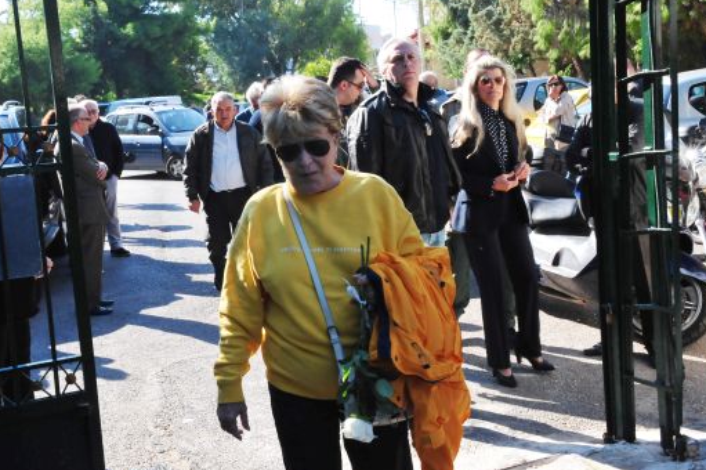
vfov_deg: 26.4
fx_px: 999
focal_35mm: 51
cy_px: 201
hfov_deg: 38.9
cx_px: 314
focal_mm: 42
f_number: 25
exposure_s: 1/160
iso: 2000
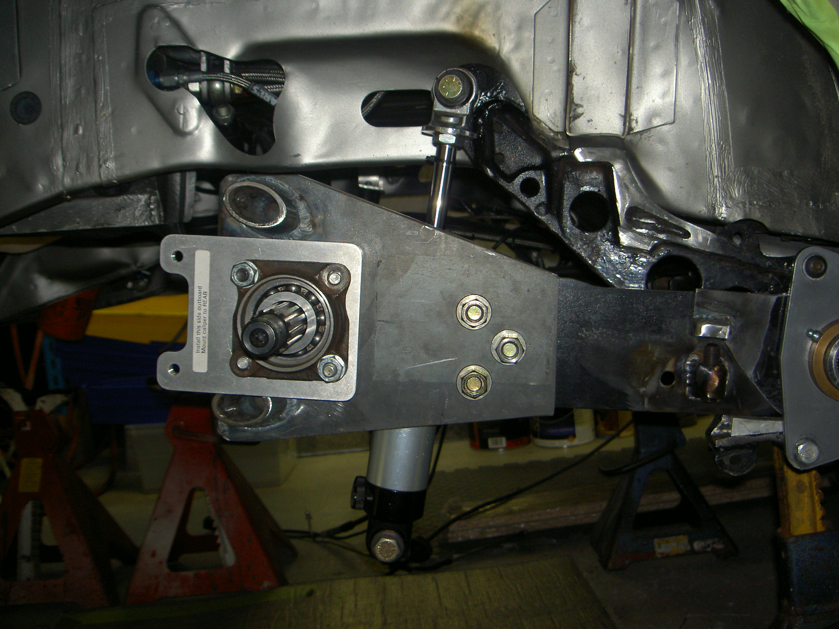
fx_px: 945
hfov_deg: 47.9
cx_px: 420
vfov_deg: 36.8
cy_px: 314
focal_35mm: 39
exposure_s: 1/60
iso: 100
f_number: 2.8
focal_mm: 8
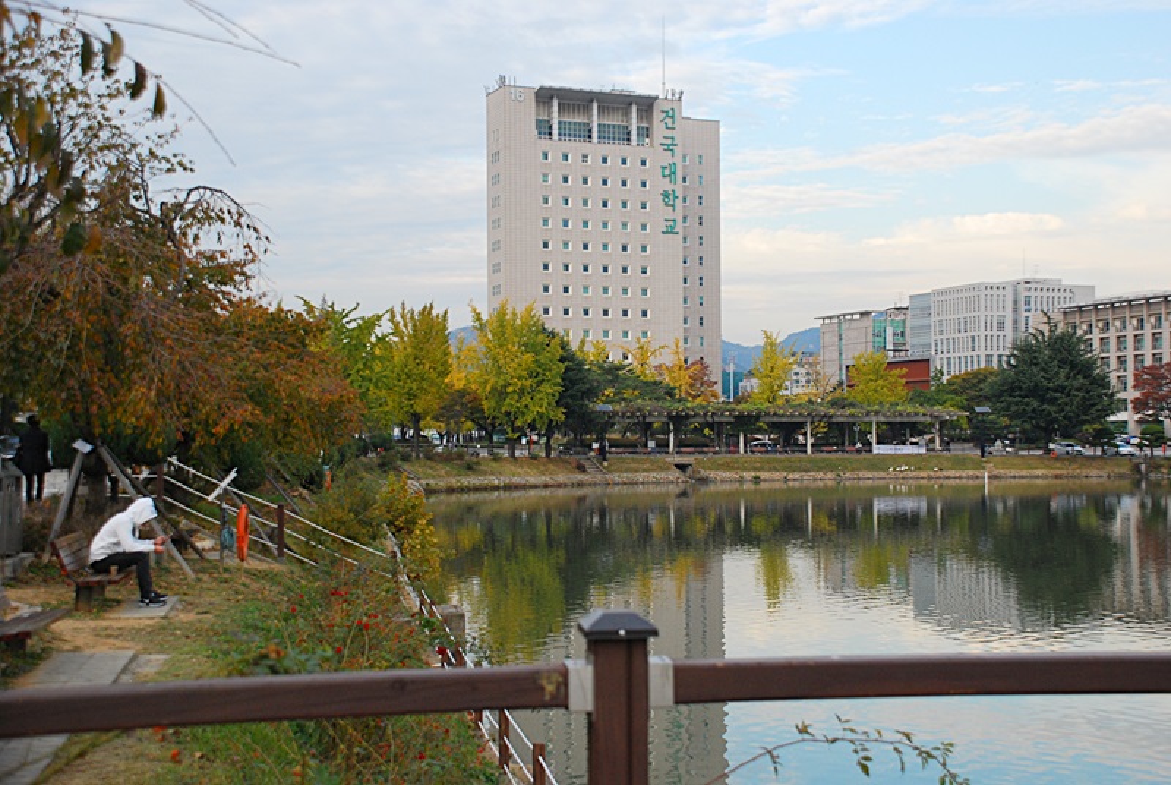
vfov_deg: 28.2
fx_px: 1564
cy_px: 392
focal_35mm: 48
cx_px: 586
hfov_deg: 41.1
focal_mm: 32
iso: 400
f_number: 4.2
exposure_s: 1/500
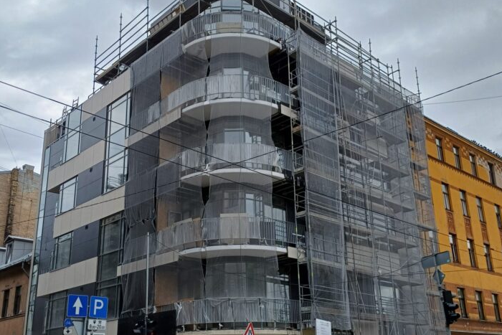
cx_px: 240
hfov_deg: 50.7
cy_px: 192
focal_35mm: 38
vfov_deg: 35.0
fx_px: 530
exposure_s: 1/962
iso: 50
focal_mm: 4.65
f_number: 1.8
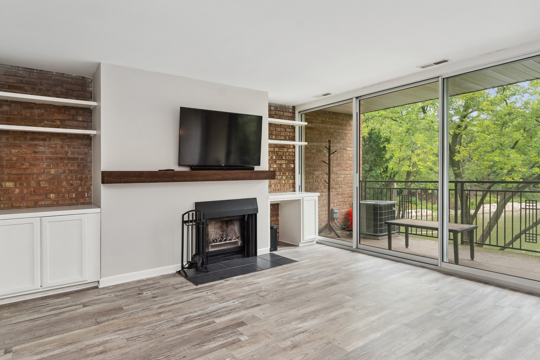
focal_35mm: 20
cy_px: 179
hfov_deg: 83.9
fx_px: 300
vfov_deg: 61.9
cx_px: 257
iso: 320
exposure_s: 1/6
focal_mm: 12
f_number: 8
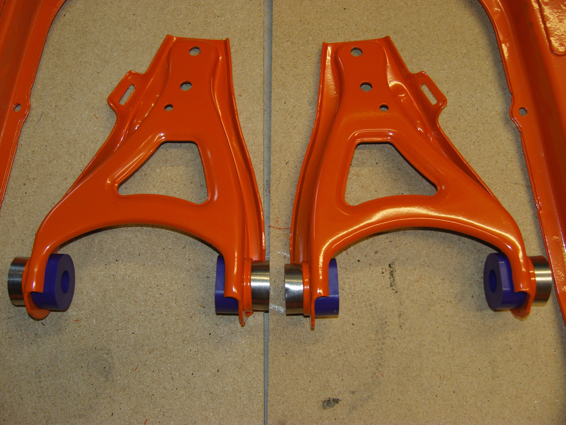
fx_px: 556
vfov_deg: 41.8
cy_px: 212
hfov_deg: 54.0
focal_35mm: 34
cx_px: 283
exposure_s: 1/40
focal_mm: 7.3
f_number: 2.8
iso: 100
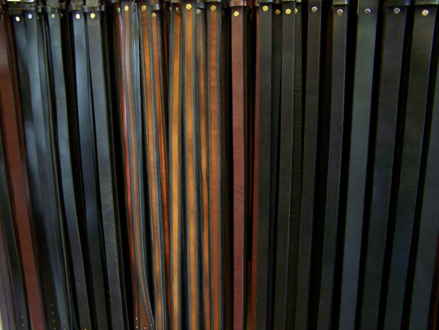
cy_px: 165
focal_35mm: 38
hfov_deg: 48.9
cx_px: 220
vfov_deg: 37.8
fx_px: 482
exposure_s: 1/8
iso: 160
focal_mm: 6.3
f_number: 2.8
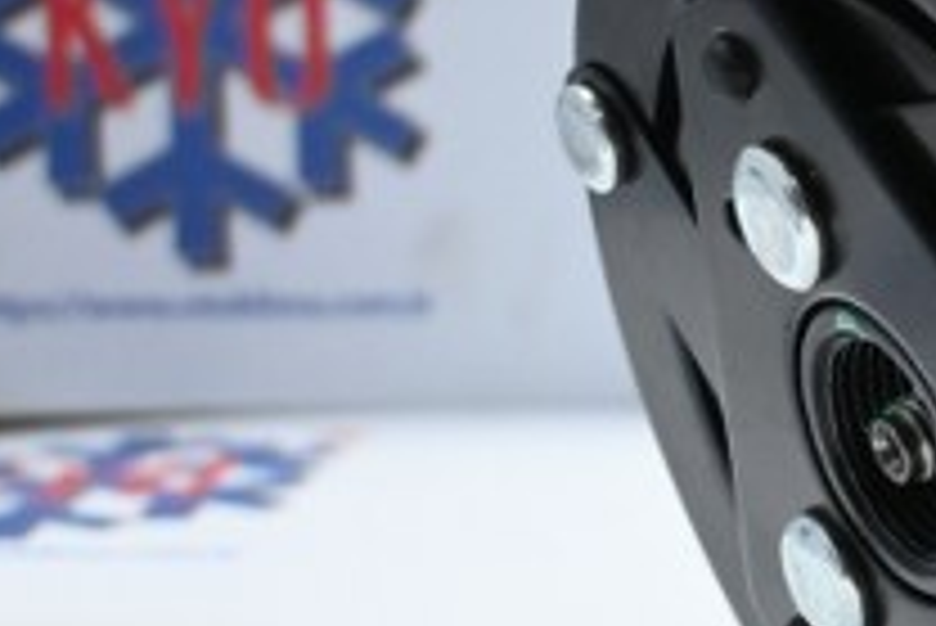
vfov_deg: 9.5
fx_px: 3744
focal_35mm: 144
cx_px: 1539
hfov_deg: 13.2
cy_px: 38
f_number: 4.2
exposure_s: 1/125
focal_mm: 25
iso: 1800
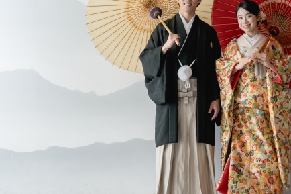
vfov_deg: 22.5
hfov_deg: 32.8
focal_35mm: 60
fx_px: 484
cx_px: 218
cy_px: 66
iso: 100
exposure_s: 1/125
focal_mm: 32.5
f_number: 3.2
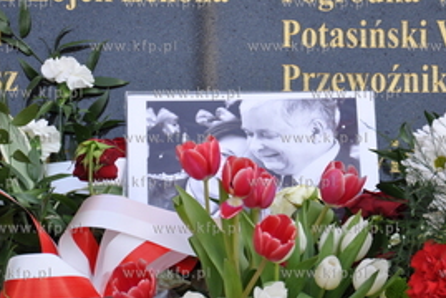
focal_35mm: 234
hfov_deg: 8.8
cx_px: 255
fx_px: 2899
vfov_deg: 5.9
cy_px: 114
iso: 200
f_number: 6.3
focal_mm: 105
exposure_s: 1/160
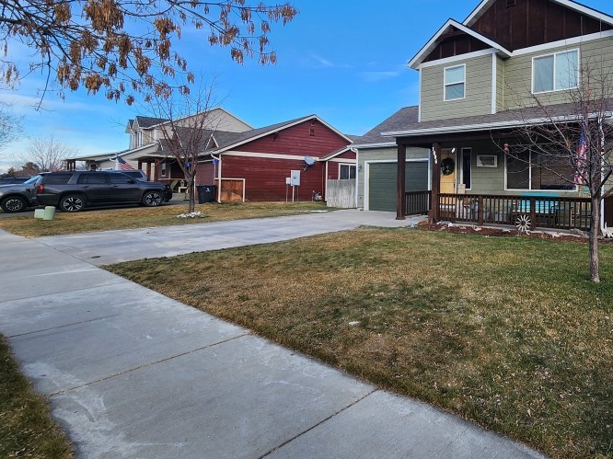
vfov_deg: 65.3
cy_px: 182
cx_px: 453
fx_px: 354
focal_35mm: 20
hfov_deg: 76.3
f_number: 2.2
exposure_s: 1/516
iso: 50
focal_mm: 2.2
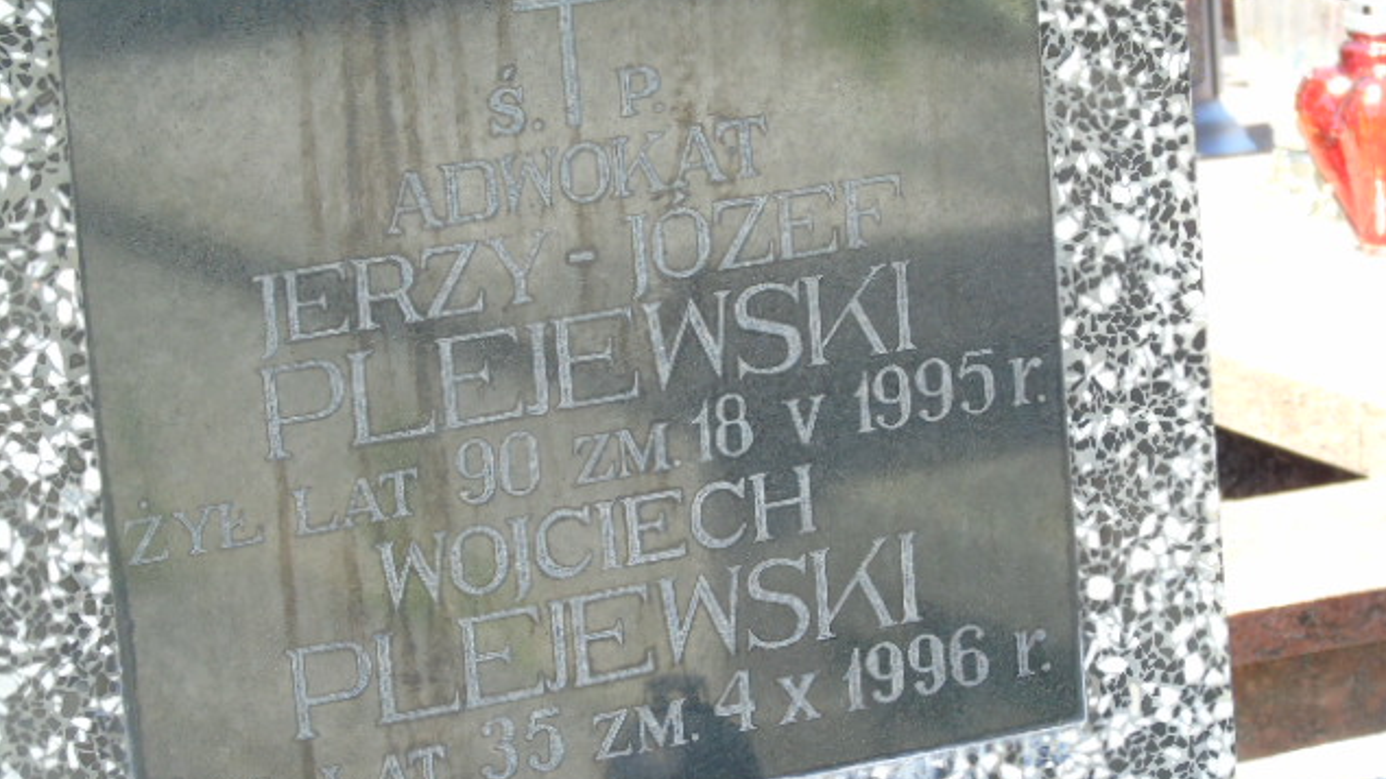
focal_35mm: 178
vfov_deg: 6.8
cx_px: 696
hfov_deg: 12.1
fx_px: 6541
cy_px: 426
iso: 200
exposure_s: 1/125
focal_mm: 29
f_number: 4.9
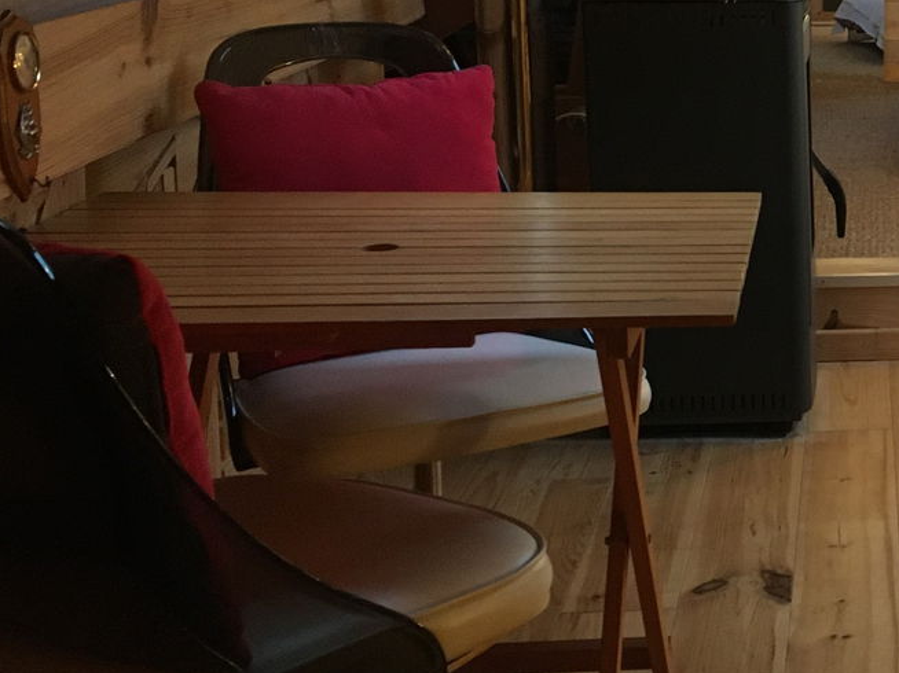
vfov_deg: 20.5
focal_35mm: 71
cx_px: 1067
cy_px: 152
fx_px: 1843
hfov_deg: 24.9
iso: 250
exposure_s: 1/33
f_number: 2.2
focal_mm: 4.15
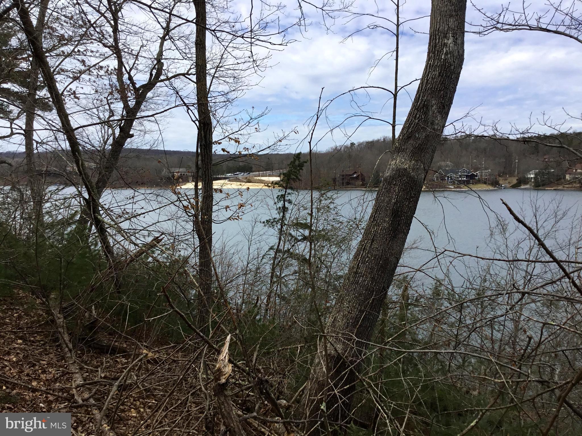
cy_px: 218
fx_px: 521
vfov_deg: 45.4
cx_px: 291
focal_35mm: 31
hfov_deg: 58.4
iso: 25
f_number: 2.4
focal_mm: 3.3
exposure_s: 1/1431
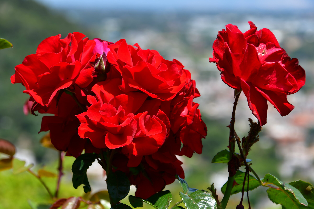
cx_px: 157
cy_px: 104
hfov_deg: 12.2
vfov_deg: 8.2
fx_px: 1465
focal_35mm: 168
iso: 100
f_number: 7.1
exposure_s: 1/200
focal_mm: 112
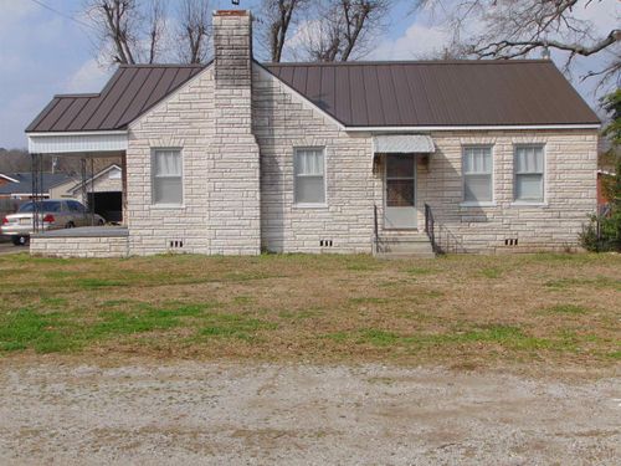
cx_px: 310
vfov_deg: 34.3
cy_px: 233
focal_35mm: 42
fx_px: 753
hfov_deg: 44.8
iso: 80
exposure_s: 1/320
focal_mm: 7.6
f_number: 8.7
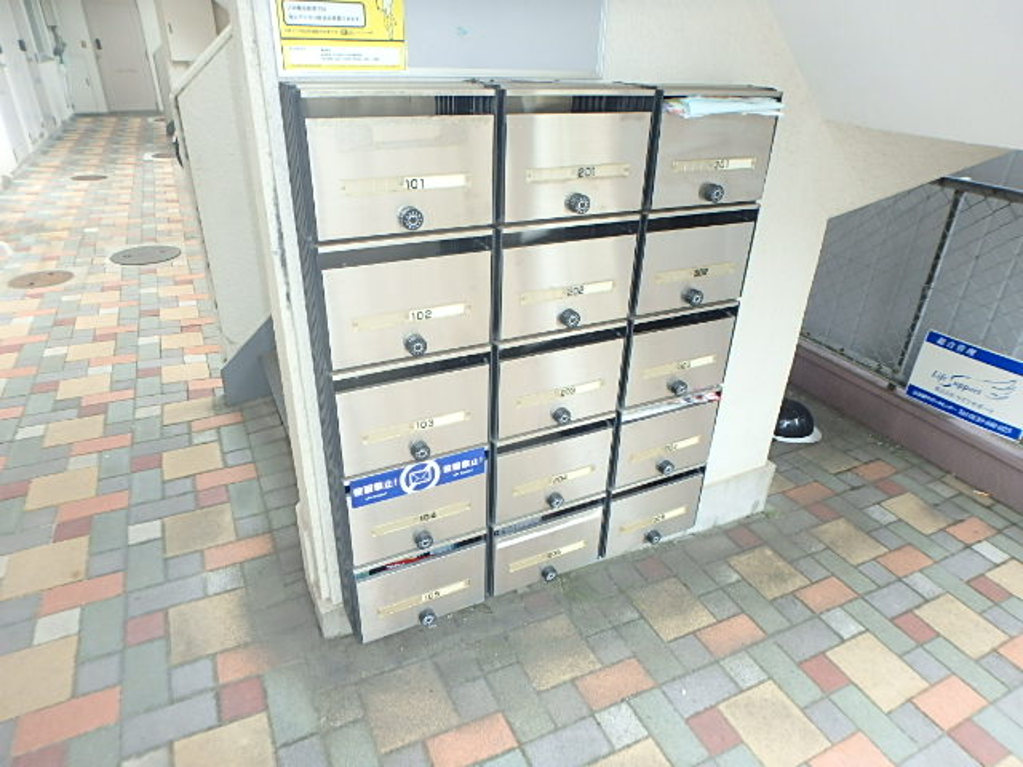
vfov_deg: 63.4
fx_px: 621
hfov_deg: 79.0
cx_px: 512
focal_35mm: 21
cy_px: 384
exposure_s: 1/80
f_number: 3.5
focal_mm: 3.7
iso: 125
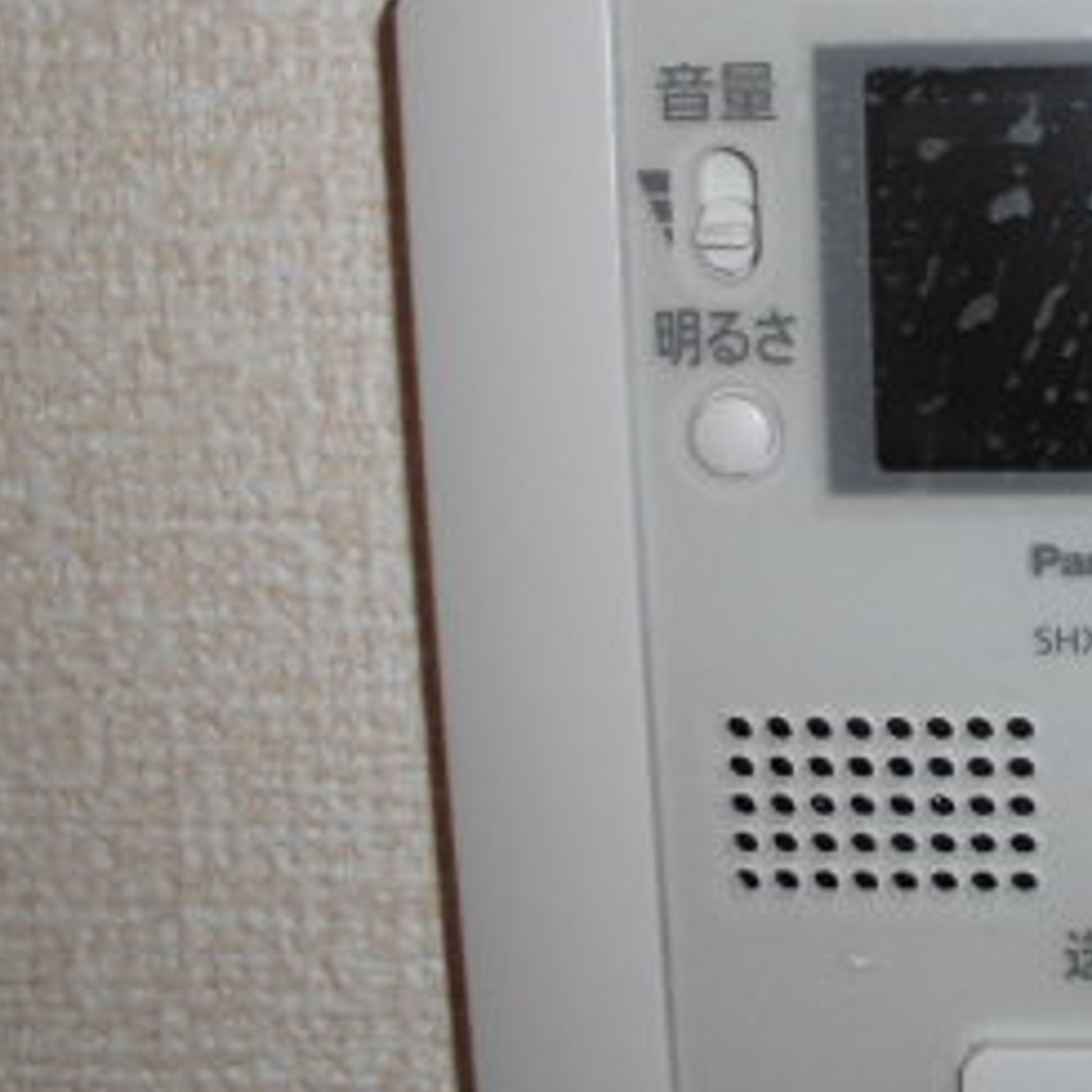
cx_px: 1177
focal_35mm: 60
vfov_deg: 28.6
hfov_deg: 26.5
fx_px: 2141
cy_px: 455
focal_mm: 4.6
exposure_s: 1/60
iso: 100
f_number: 3.5
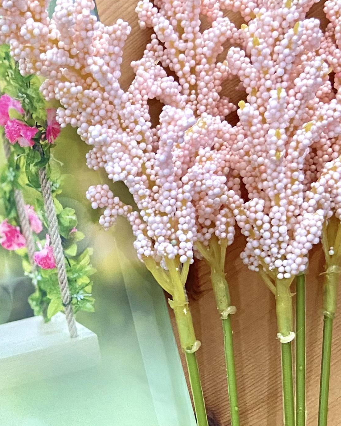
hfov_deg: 19.7
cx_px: -43
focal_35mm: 74
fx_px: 934
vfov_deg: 24.5
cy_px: 434
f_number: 1.8
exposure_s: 1/70
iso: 125
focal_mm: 4.25
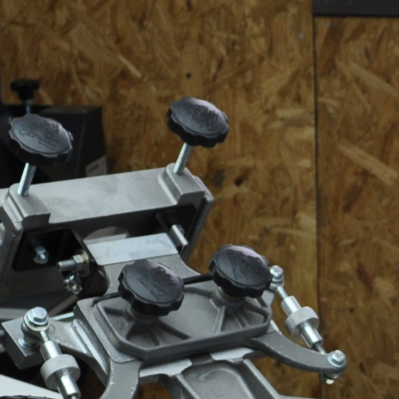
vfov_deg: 13.6
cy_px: 474
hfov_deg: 13.4
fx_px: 1630
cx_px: 528
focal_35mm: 125
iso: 360
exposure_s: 1/125
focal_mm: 20
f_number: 5.6
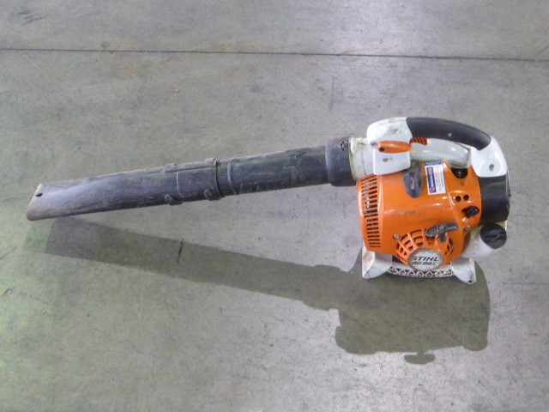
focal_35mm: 49
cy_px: 206
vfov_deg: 29.7
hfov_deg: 38.9
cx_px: 274
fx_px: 777
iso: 400
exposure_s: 1/10
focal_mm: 8.5
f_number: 4.2
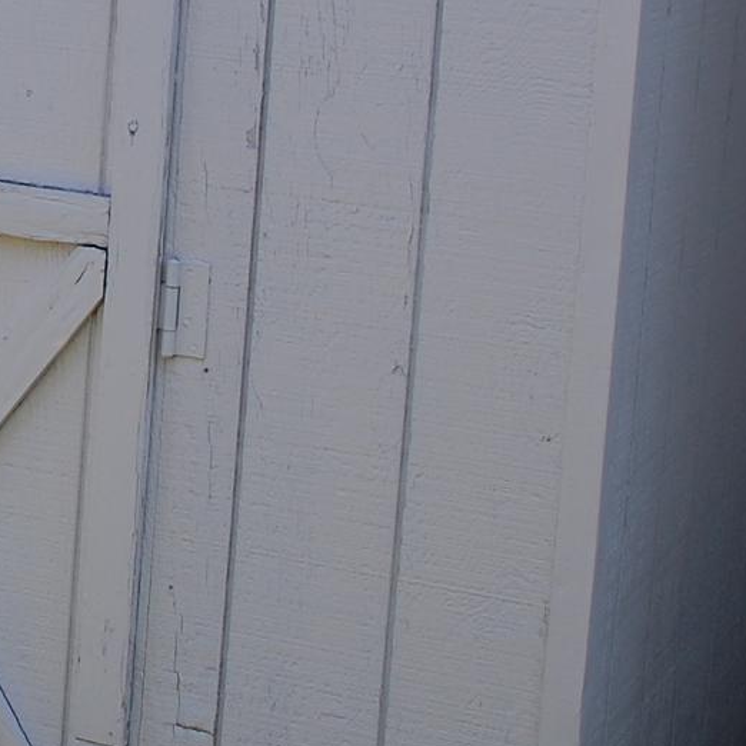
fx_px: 2682
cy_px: -35
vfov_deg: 15.5
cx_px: -193
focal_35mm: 110
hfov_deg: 15.2
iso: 200
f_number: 8
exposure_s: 1/250
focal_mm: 22
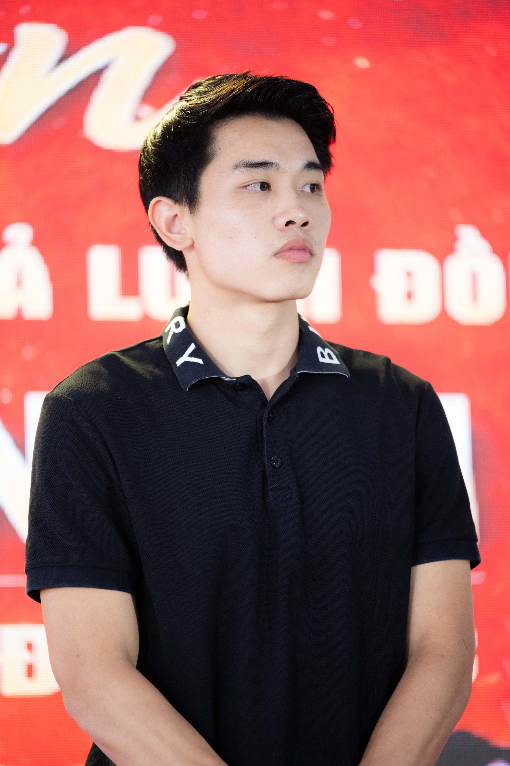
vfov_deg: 10.3
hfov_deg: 6.9
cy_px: 383
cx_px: 255
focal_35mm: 200
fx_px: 4250
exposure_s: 1/400
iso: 1250
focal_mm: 200
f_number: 2.8
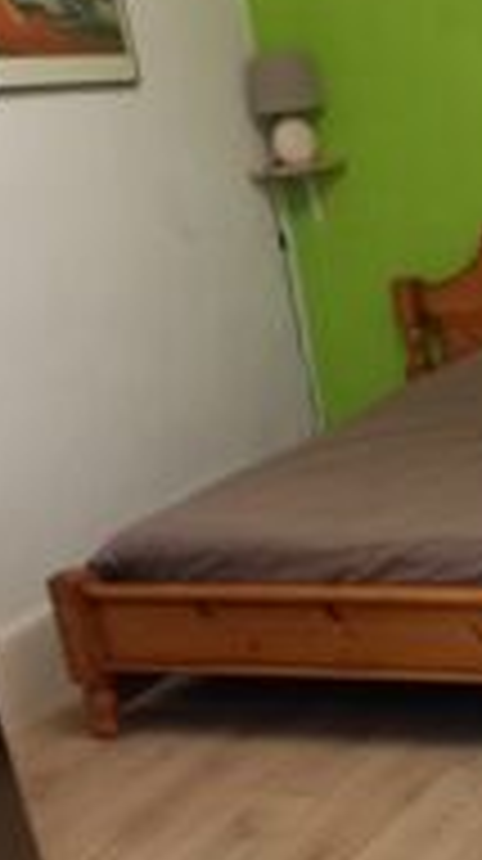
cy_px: 750
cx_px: 550
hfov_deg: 18.8
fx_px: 1390
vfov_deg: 32.9
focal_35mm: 61
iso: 200
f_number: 2
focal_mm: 4.6
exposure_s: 1/33.3
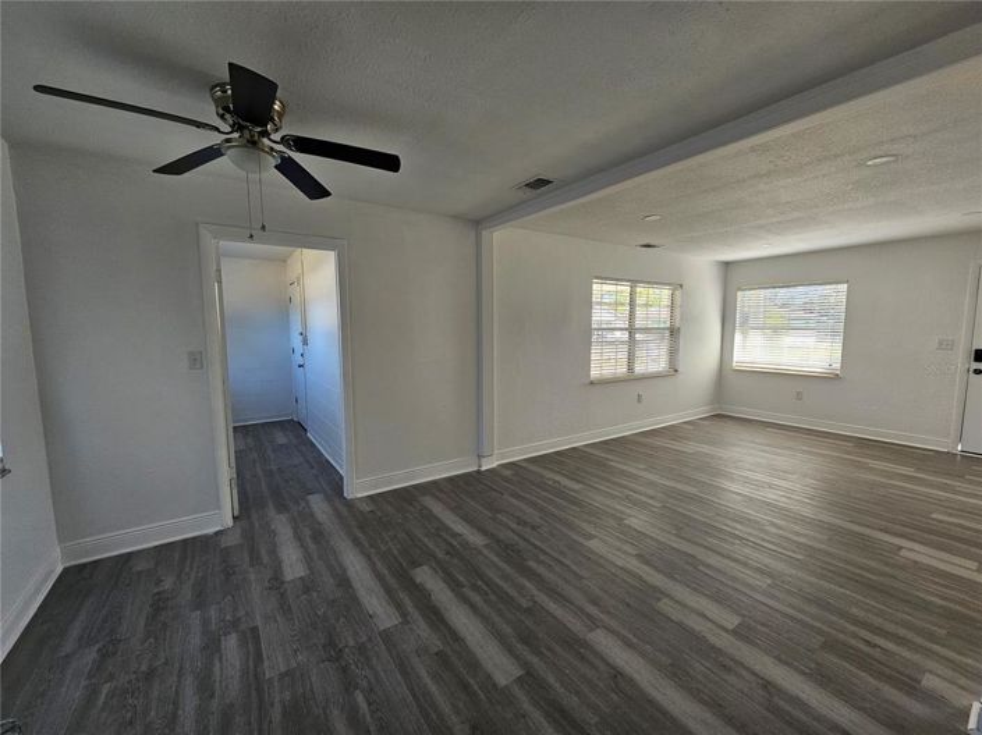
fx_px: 369
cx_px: 491
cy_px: 368
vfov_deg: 89.9
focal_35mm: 13
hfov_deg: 106.2
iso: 80
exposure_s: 1/60
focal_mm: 2.2
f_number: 2.2
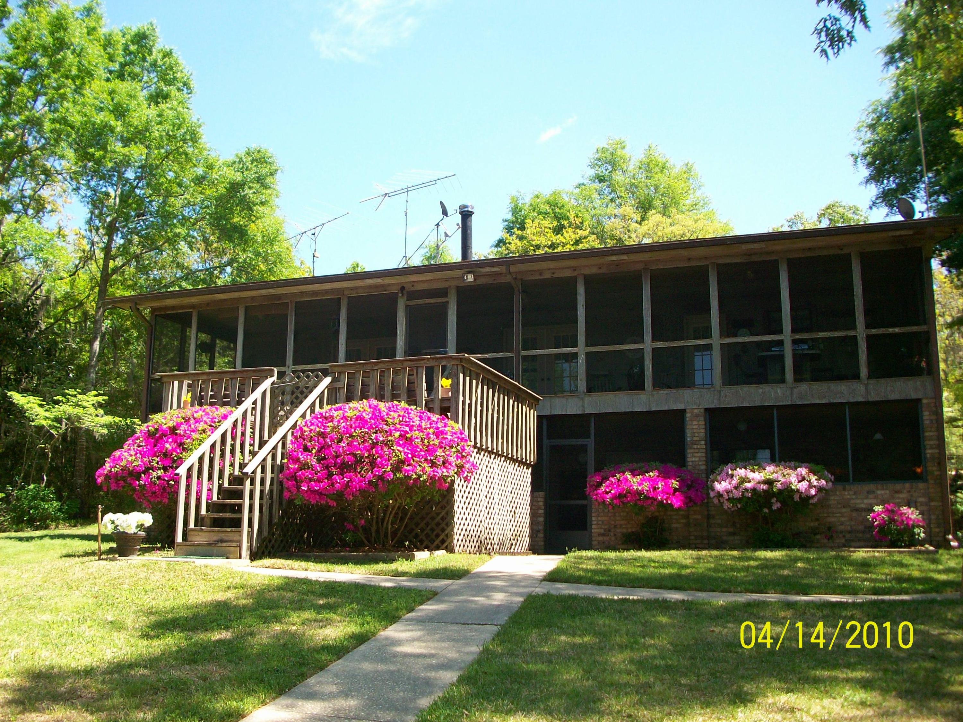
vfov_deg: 41.8
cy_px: 361
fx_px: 946
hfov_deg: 54.0
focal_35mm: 34
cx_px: 482
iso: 80
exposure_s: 1/393
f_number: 2.8
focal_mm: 5.7
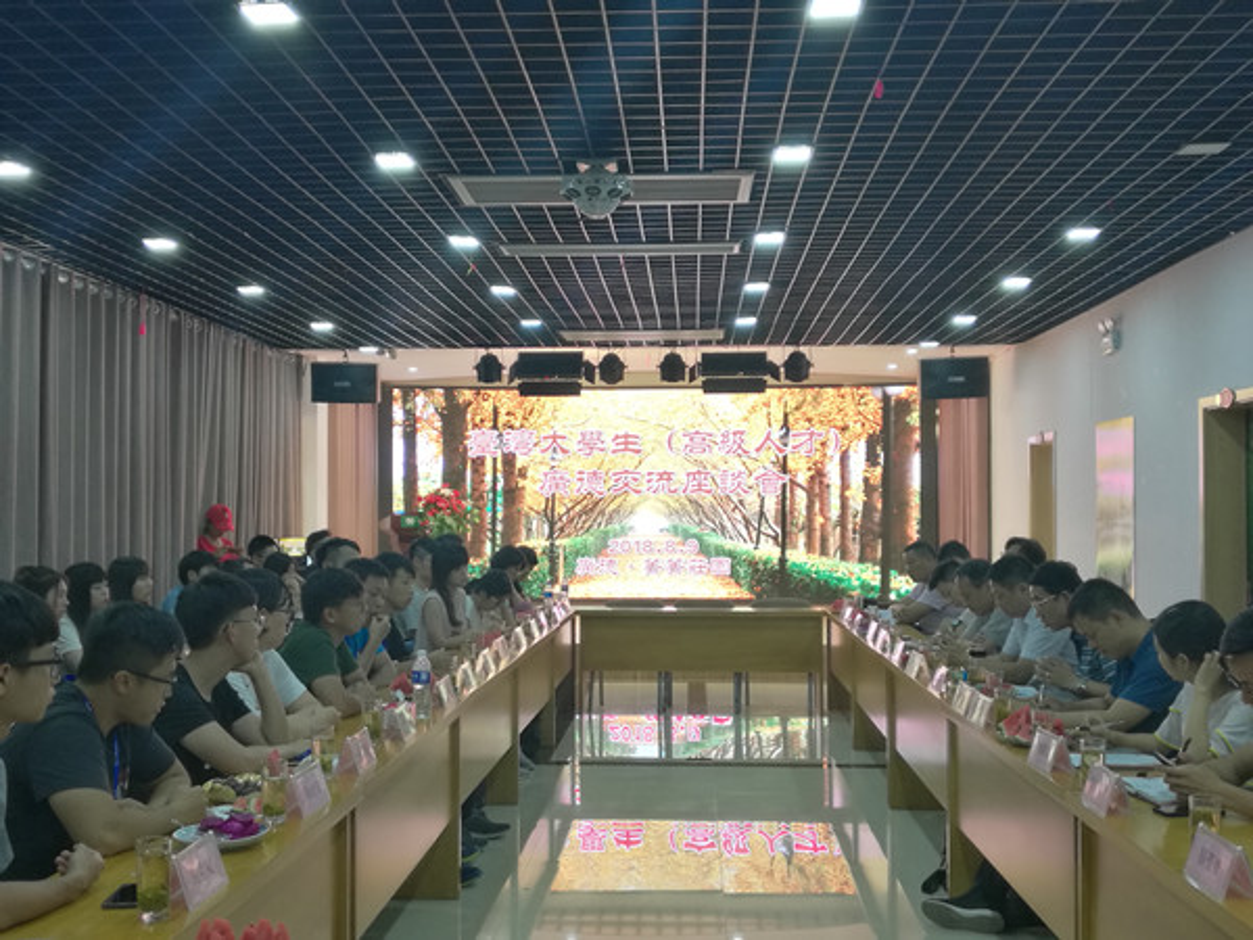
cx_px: 626
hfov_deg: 47.9
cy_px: 470
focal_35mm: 39
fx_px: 1412
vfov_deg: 36.8
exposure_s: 1/33.3
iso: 125
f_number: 2
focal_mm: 4.04
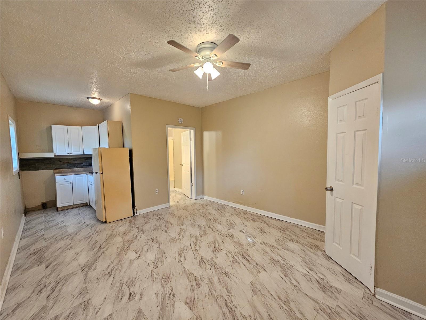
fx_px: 160
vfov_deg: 89.9
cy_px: 160
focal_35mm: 13
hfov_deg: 106.2
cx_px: 213
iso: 200
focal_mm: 2.2
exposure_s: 1/60
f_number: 2.2
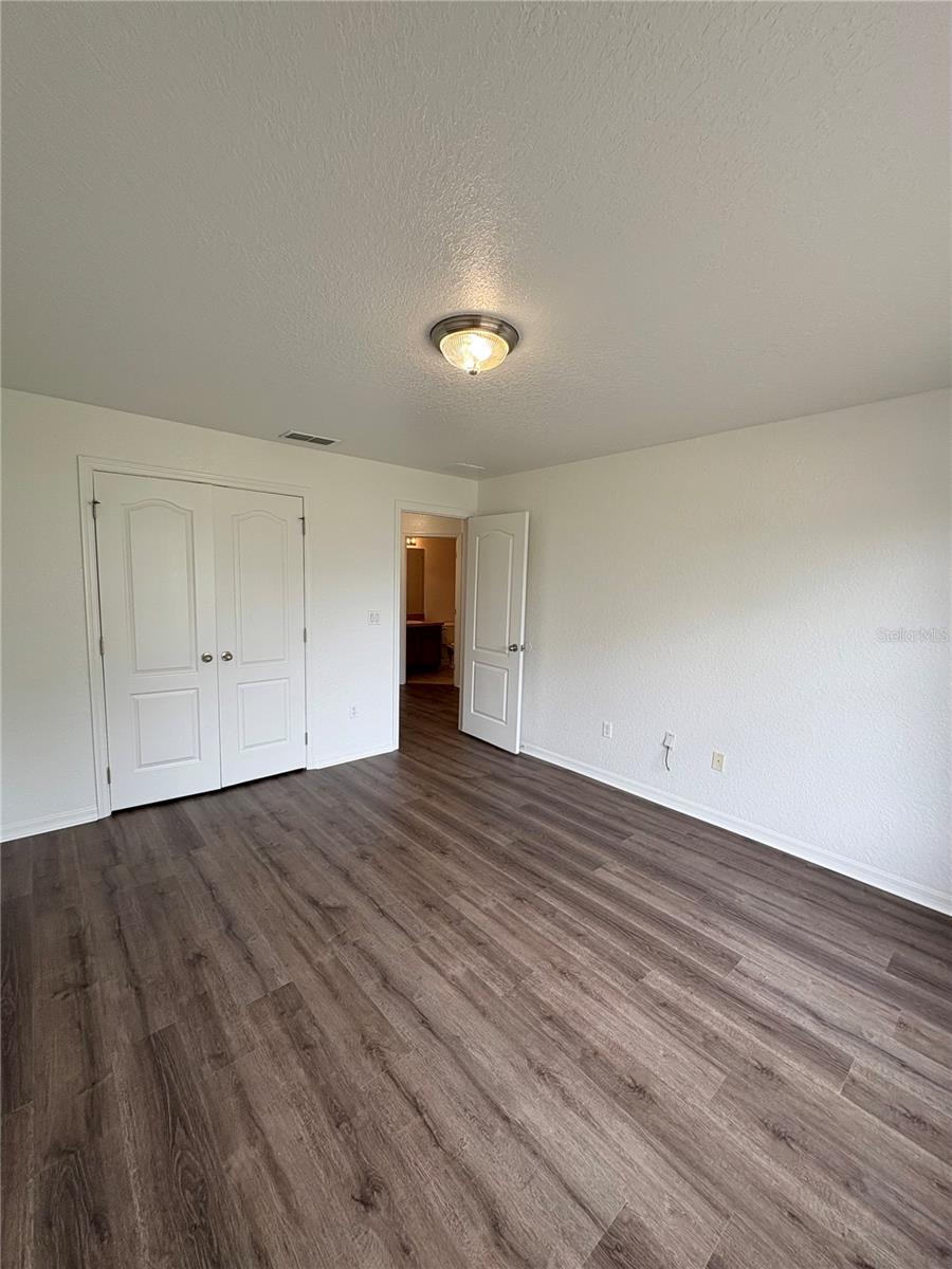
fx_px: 513
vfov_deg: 102.1
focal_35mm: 14
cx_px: 476
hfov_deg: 85.7
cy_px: 634
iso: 80
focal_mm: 2.22
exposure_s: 1/99
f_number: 2.2
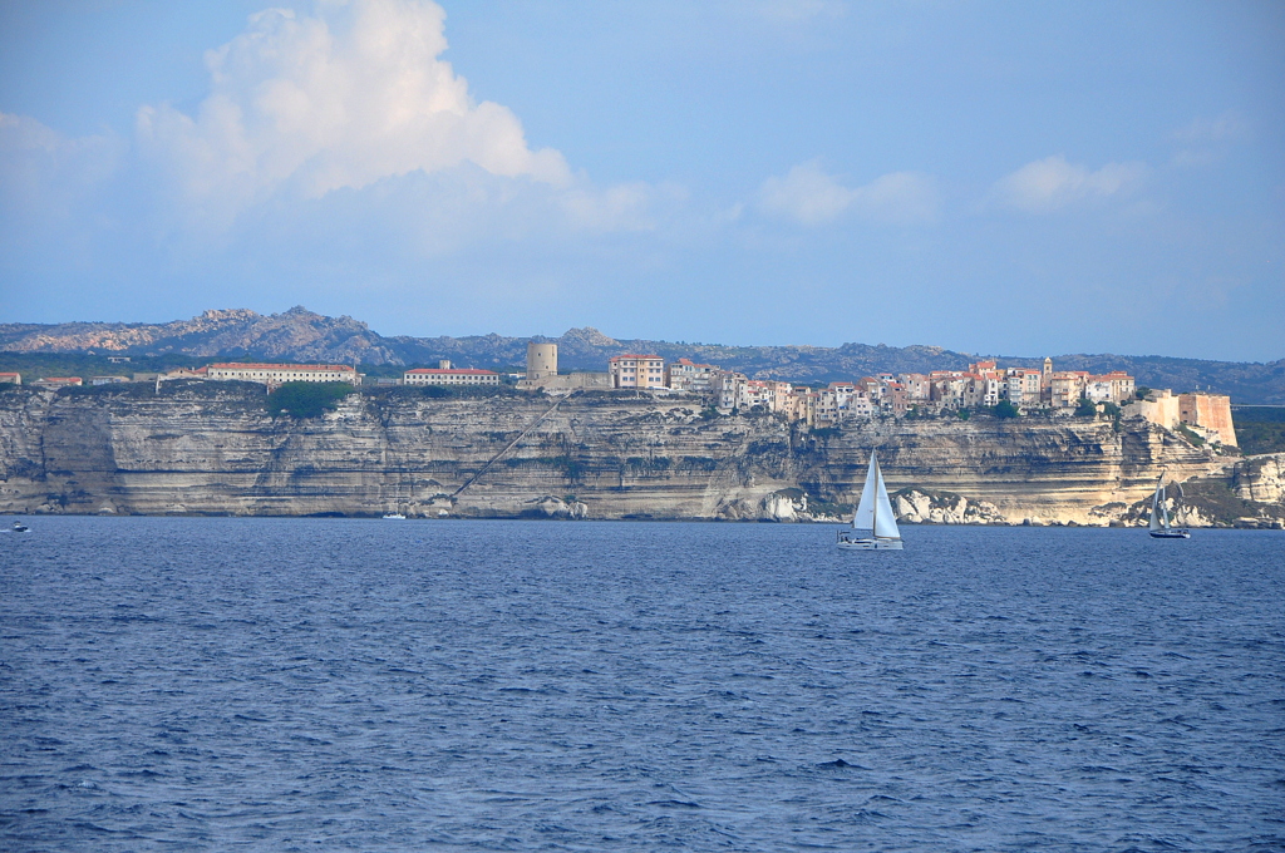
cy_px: 426
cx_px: 642
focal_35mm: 158
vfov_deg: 8.7
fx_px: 5615
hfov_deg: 13.1
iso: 400
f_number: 8
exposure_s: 1/1000
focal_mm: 105
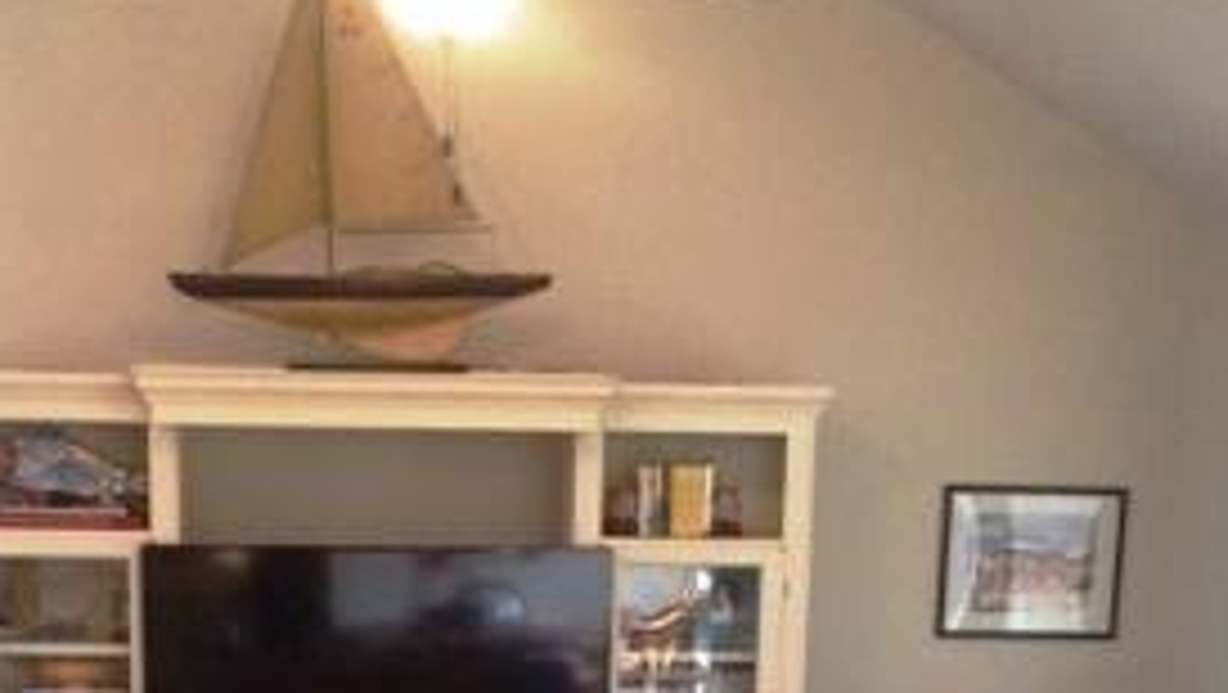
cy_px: 986
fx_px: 2411
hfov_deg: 28.5
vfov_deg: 15.3
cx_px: 526
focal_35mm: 74
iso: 250
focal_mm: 4.15
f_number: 2.2
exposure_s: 1/30
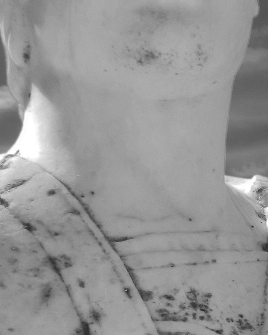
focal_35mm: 80
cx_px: 390
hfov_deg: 17.5
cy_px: 336
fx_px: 793
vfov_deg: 22.9
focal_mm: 4
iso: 160
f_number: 4
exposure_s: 1/1000
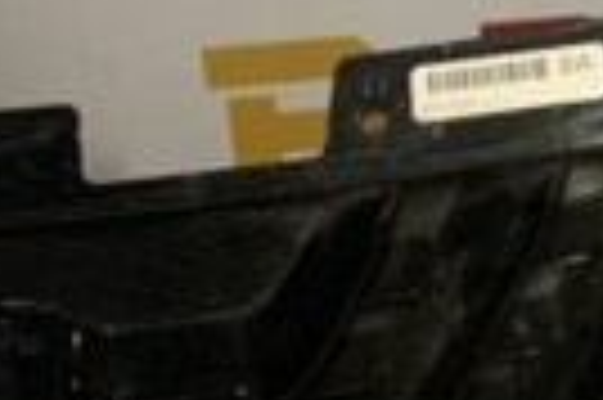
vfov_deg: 8.3
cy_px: -180
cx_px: 954
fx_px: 2710
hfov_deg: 12.0
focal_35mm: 162
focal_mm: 4.25
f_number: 1.8
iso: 400
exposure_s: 1/40
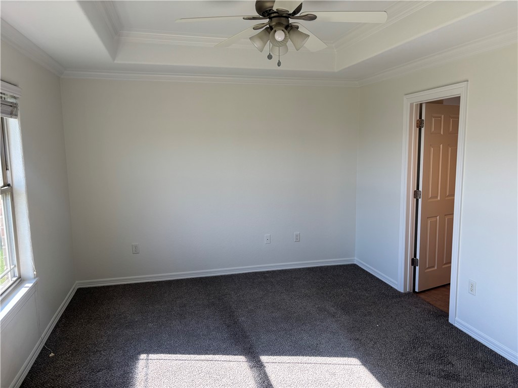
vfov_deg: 53.1
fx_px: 389
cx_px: 259
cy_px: 194
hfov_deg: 67.3
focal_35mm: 26
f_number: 1.6
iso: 50
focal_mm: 5.96
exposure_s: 1/330
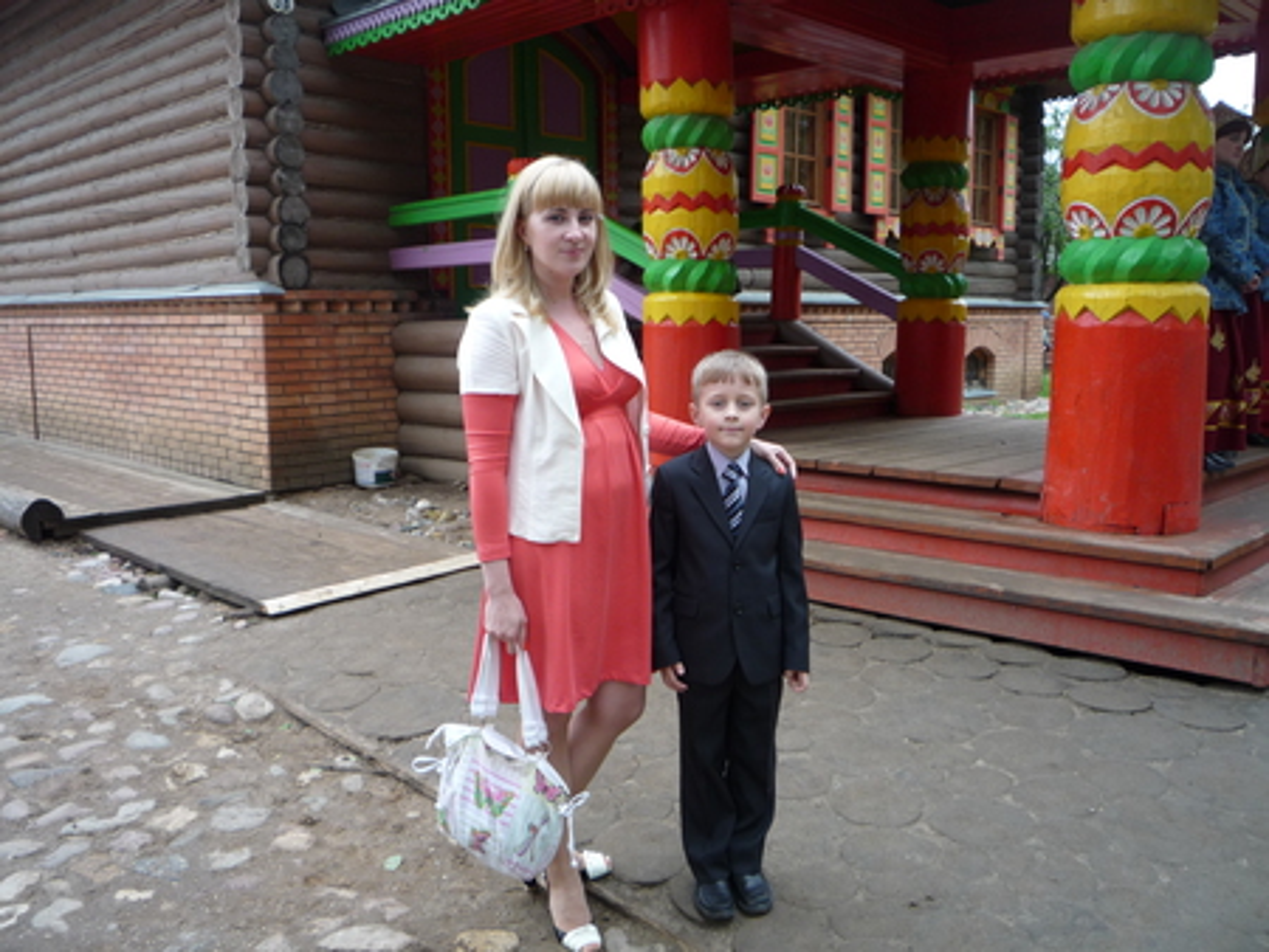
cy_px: 476
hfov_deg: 59.9
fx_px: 1100
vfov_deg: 46.8
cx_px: 634
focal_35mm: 30
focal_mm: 5.2
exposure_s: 1/50
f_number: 3.3
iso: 100
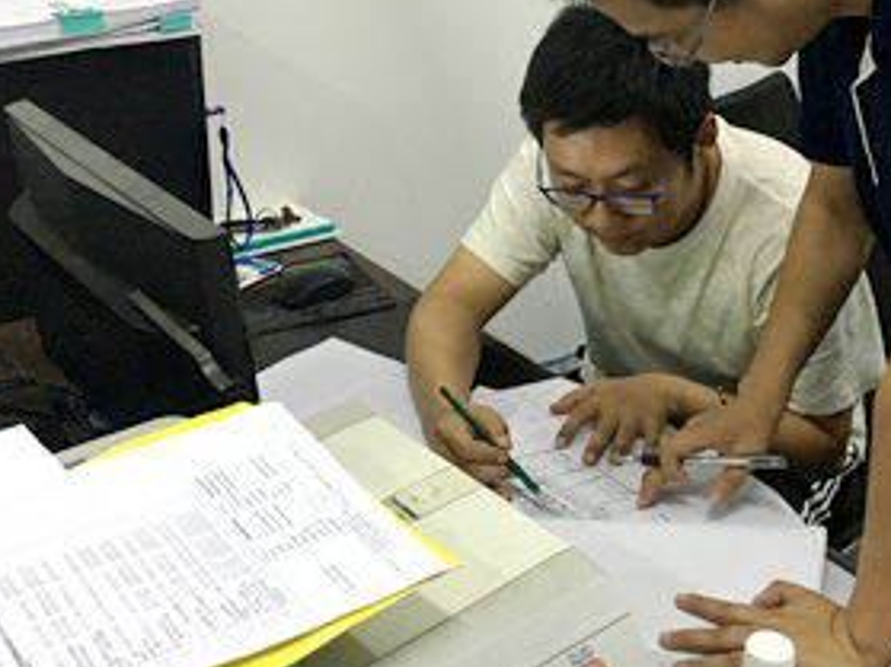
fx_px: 1338
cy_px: 164
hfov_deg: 36.6
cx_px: 556
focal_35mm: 52
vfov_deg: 27.6
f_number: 2.2
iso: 200
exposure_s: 1/17
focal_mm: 4.15
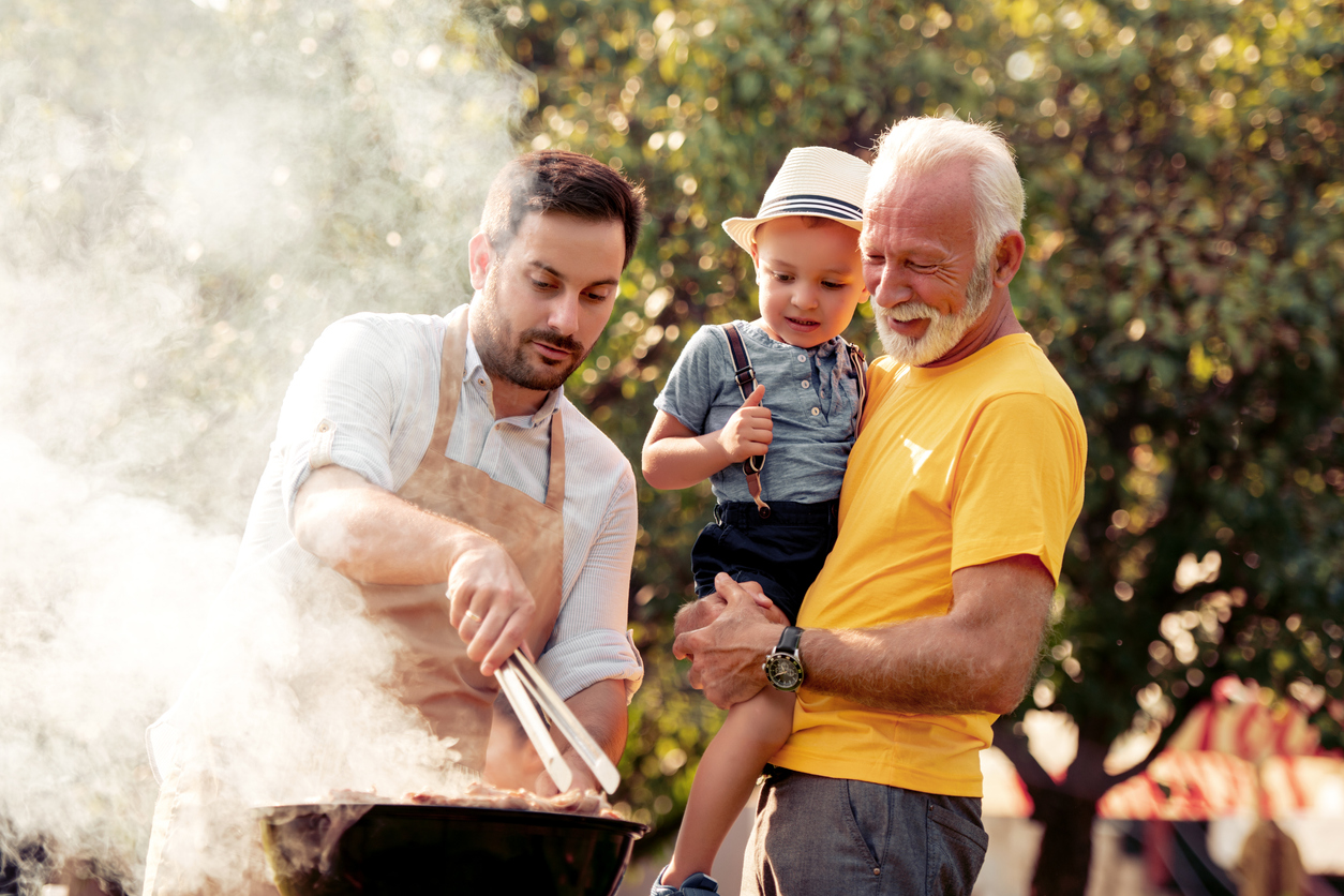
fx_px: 4330
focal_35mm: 116
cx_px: 672
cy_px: 448
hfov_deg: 17.6
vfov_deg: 11.8
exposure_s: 1/400
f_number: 2.8
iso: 72
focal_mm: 116
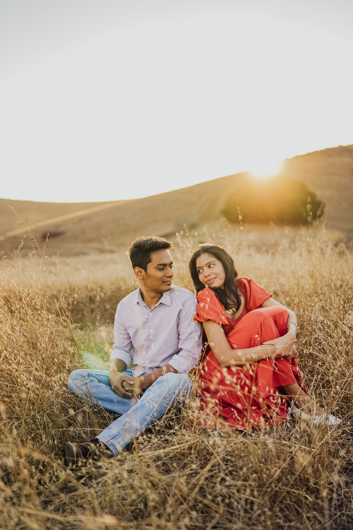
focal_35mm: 35
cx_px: 176
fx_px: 515
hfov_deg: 37.9
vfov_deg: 54.4
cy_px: 265
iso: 50
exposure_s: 1/800
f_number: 1.6
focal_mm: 35
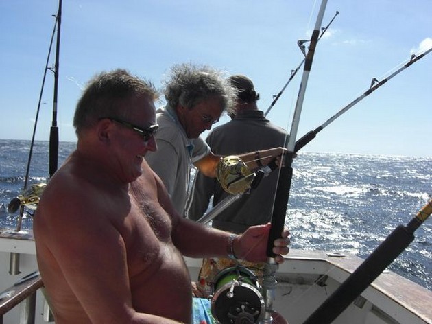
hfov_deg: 49.0
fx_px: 474
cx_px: 216
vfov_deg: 37.7
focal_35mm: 38
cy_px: 162
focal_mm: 7.9
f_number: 8
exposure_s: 1/320
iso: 80
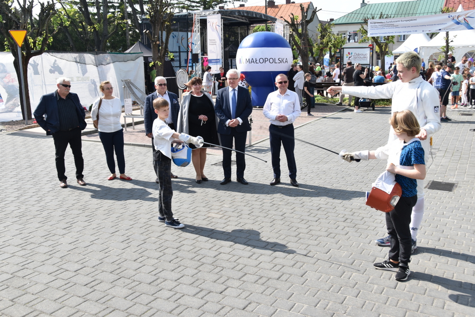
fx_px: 435
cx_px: 238
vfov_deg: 40.0
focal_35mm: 33
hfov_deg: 57.2
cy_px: 158
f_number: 6.3
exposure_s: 1/160
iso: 100
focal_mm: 22
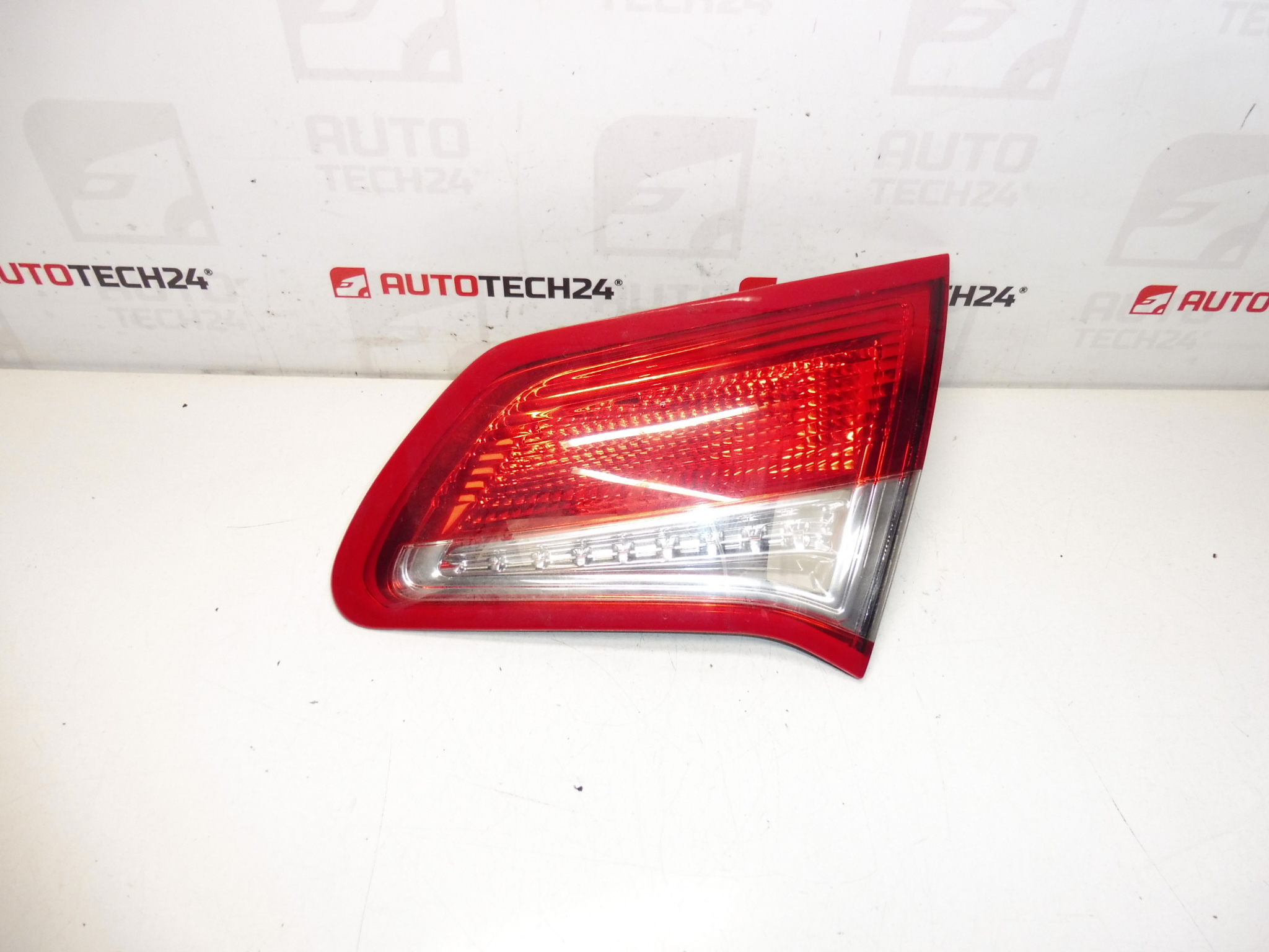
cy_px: 476
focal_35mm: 24
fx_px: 880
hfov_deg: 71.6
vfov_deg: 56.8
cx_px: 634
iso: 200
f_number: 3.5
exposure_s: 1/100
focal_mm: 4.3
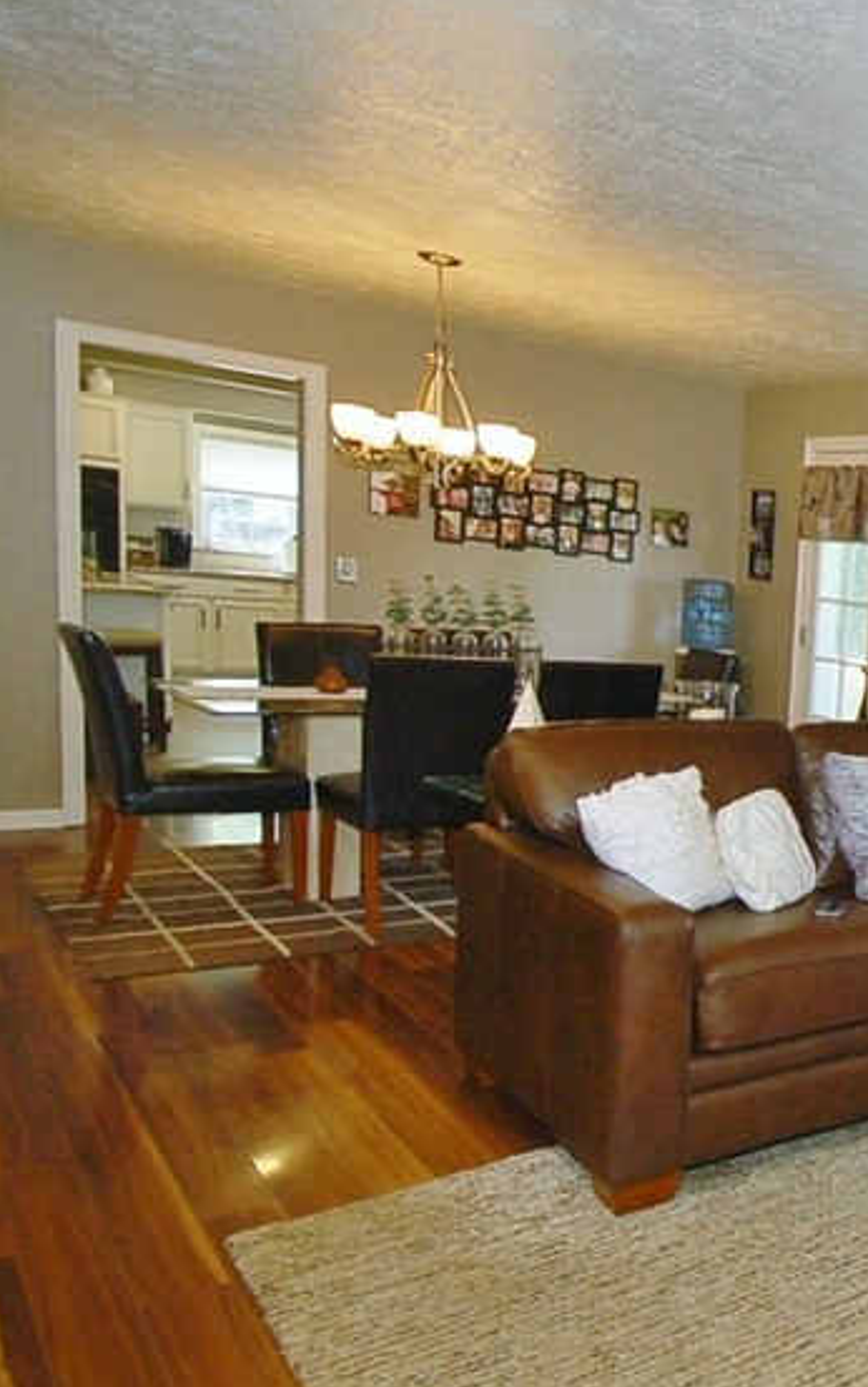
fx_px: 1135
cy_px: 775
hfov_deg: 29.9
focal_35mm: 30
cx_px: 1215
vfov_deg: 62.7
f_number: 5
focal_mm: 10
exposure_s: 1/60
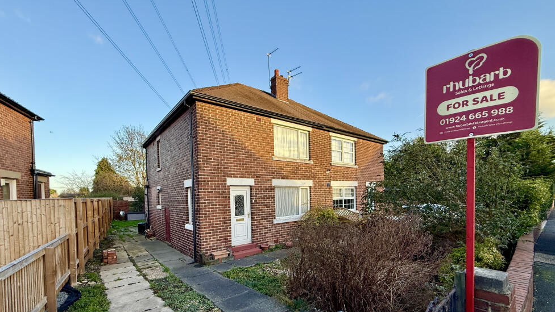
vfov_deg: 65.9
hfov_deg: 99.3
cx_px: 268
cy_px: 199
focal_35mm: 16
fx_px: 235
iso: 64
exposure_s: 1/285
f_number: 2.2
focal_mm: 2.22
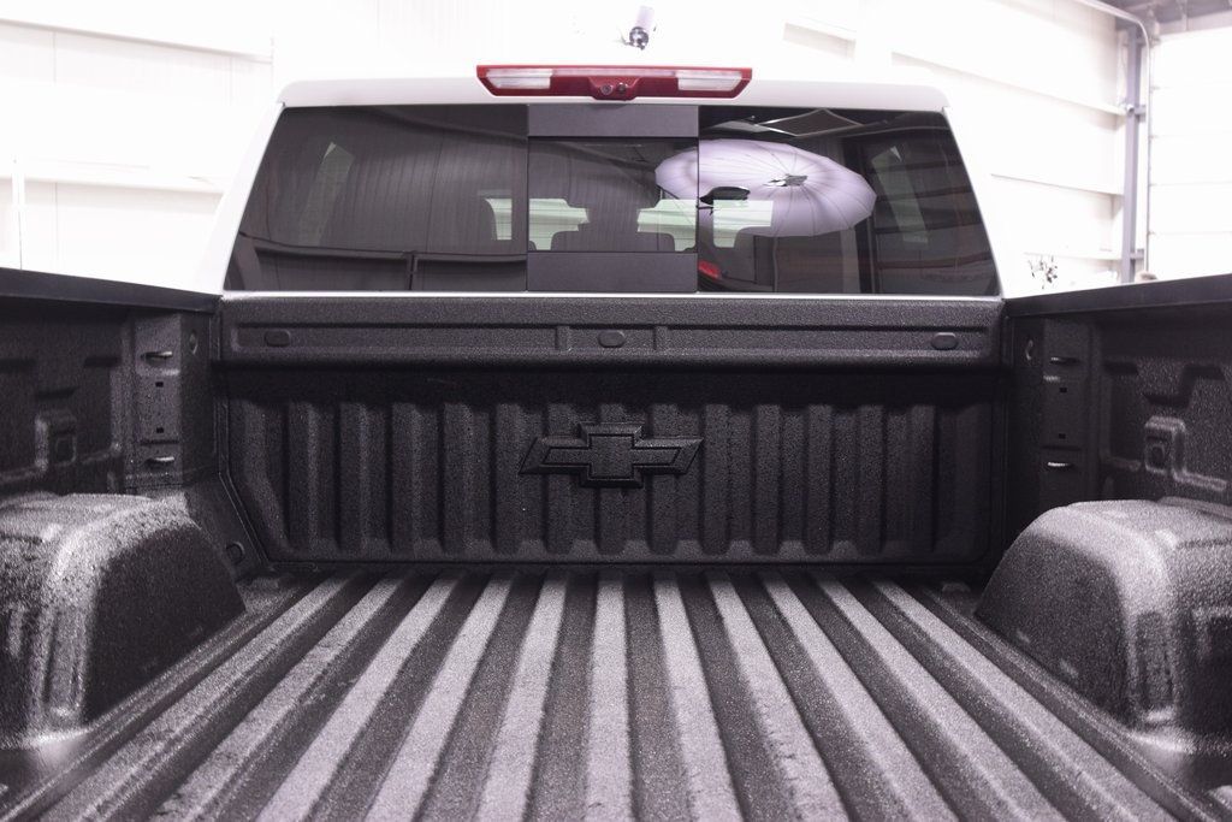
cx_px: 616
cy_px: 411
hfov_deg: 53.1
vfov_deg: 36.9
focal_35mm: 36
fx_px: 1232
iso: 1400
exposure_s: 1/15
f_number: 6.3
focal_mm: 24
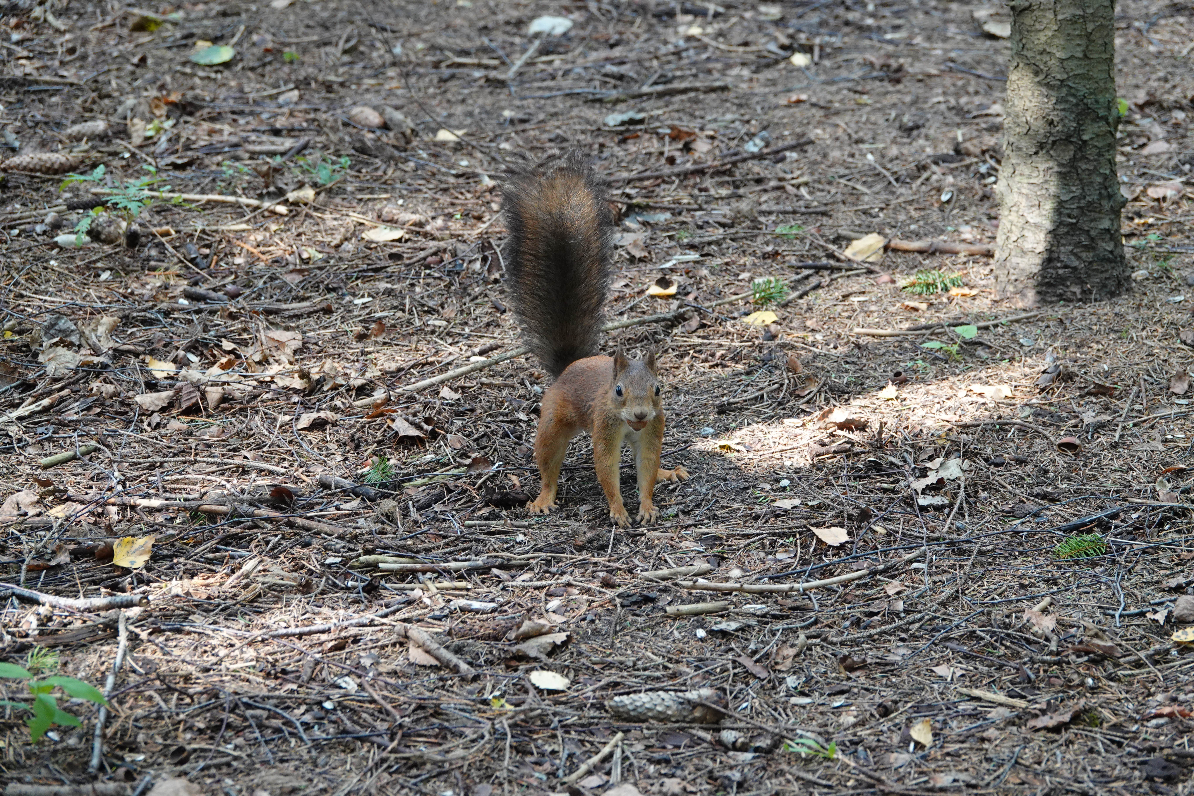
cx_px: 597
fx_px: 5273
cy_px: 398
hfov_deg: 12.9
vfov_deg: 8.6
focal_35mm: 159
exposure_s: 1/80
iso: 800
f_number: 4
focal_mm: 58.29
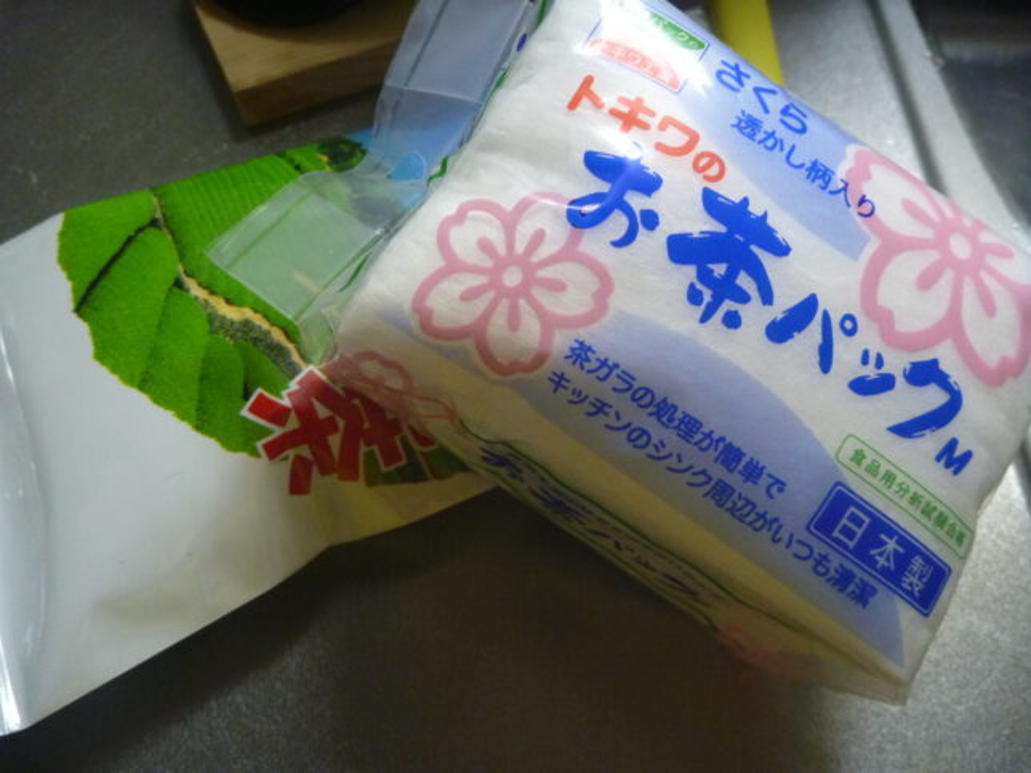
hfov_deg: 63.4
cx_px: 516
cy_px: 386
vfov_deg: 49.7
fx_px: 834
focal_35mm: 28
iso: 320
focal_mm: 4.9
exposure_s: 1/30
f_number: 3.3
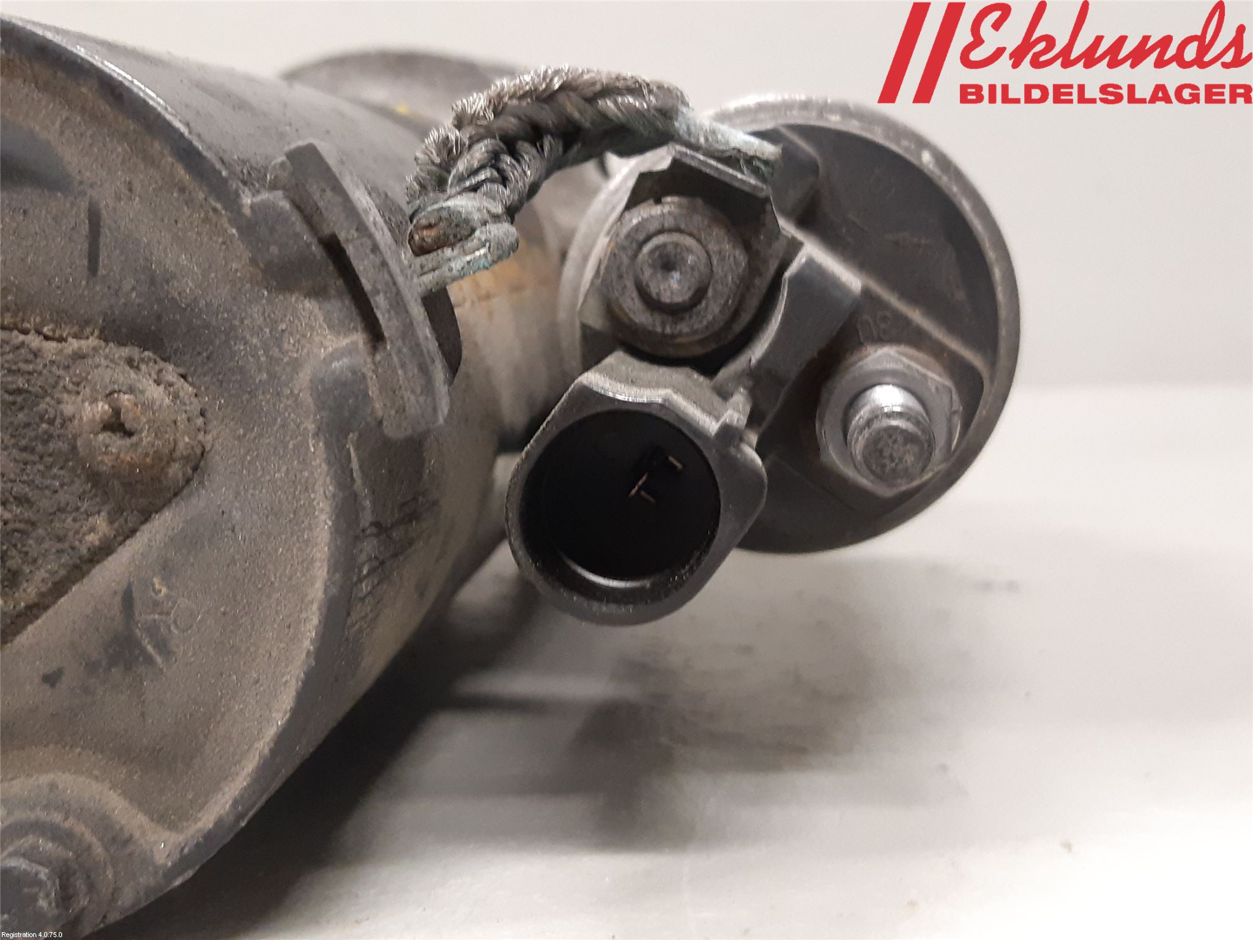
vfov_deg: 53.1
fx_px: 941
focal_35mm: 26
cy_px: 470
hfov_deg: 67.3
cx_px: 626
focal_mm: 3.93
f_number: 1.7
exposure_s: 1/33
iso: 250
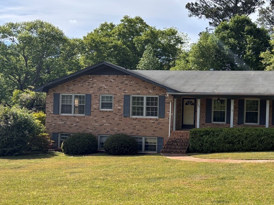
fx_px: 348
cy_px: 121
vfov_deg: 32.8
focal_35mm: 44
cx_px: 227
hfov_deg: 40.8
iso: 50
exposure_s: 1/2242
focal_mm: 5.96
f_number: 1.6
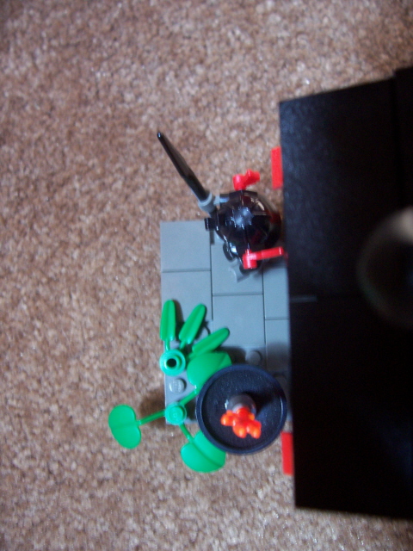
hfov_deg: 41.8
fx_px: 541
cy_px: 276
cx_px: 206
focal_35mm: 34
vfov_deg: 54.0
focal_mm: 5.6
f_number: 2.7
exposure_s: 1/9.82
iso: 160
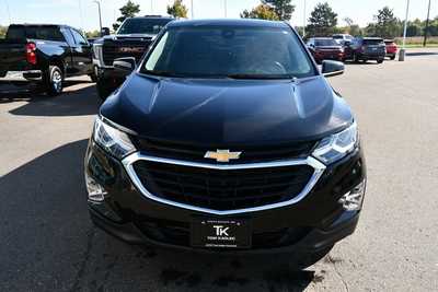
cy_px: 146
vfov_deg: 43.6
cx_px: 219
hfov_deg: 61.9
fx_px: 365
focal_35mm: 30
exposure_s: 1/250
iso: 200
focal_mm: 20
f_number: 8
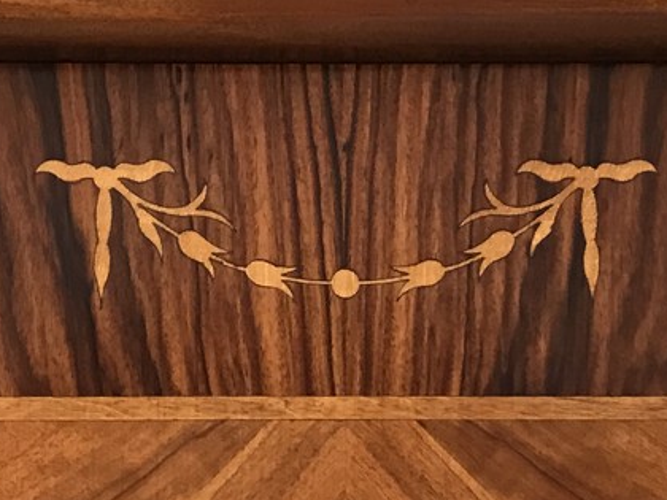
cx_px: 202
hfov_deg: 19.6
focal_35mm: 100
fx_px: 1927
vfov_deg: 14.7
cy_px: 382
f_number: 1.8
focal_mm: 3.99
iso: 80
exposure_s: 1/17
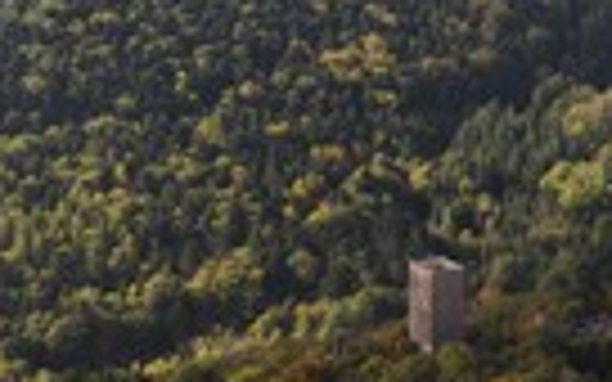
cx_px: 488
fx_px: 2102
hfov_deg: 16.4
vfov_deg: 10.3
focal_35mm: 126
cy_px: -36
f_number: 4.5
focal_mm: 40
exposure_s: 1/640
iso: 200
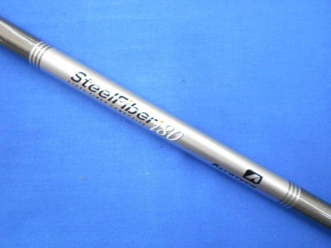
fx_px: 249
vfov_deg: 53.1
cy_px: 124
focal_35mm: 26
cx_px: 166
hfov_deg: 67.3
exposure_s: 1/30
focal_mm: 4.6
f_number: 3.2
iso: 320
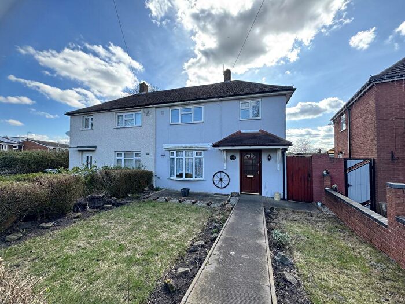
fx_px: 164
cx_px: 202
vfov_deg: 85.7
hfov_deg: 102.1
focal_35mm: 14
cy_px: 152
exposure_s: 1/364
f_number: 2.2
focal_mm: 2.22
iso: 40
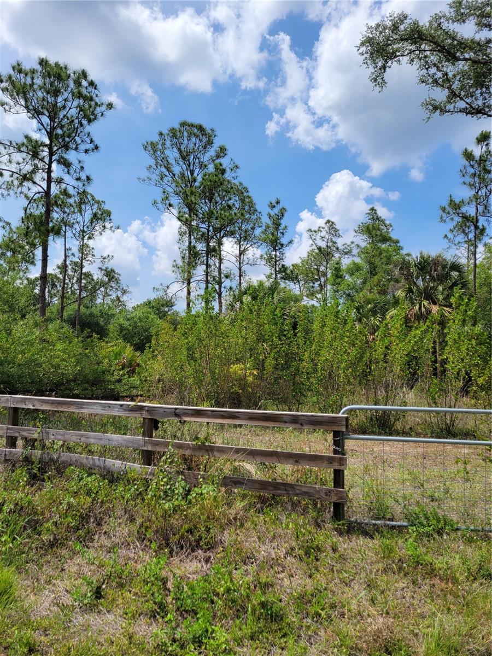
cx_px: 246
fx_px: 493
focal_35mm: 26
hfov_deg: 53.1
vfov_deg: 67.3
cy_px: 328
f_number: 1.8
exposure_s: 1/2953
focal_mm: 5.4
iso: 40
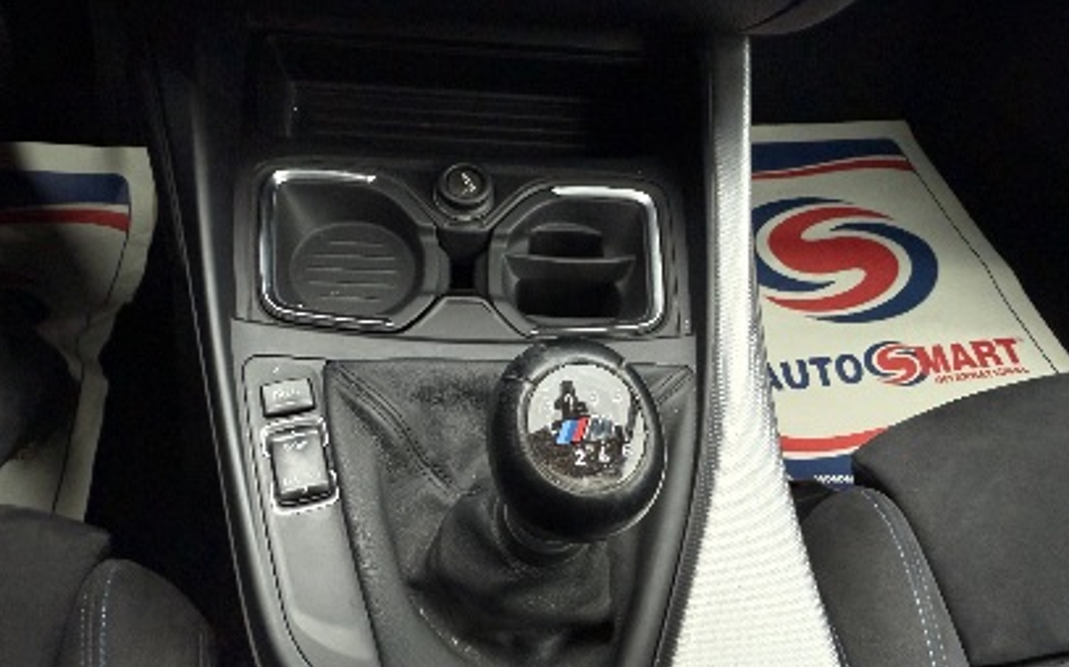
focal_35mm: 26
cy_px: 365
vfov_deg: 47.5
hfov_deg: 70.4
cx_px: 541
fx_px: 757
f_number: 2.2
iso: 250
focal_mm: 2.22
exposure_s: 1/99
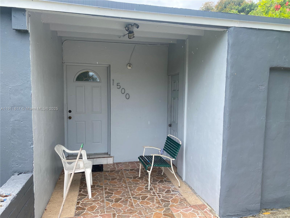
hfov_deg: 67.3
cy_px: 109
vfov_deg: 53.1
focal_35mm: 26
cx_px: 145
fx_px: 218
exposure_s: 1/778
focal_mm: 4.25
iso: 32
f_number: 1.8
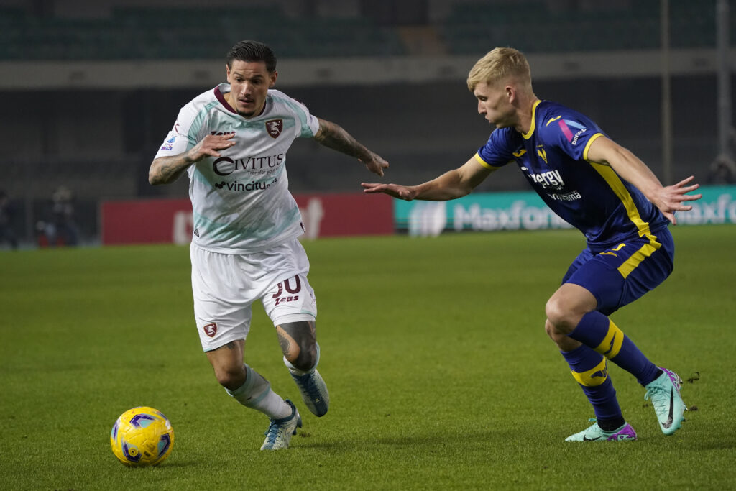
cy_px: 246
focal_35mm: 280
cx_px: 368
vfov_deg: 4.9
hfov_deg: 7.4
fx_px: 5725
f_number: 6.3
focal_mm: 280
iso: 5000
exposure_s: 1/1000
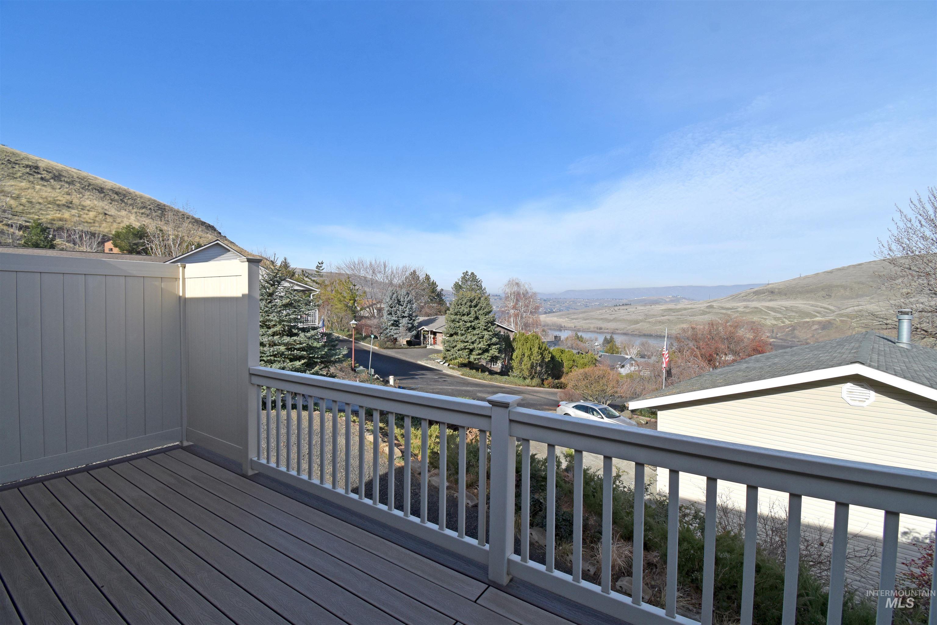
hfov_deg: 100.4
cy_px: 312
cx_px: 468
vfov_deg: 77.3
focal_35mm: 15
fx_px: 390
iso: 200
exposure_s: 1/400
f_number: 10
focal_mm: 10
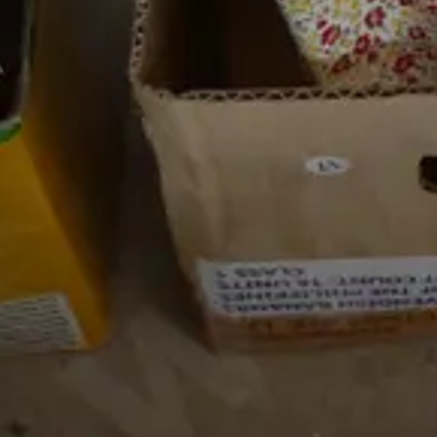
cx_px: 1323
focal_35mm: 175
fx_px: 2499
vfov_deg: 9.2
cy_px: -496
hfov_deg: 8.4
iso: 320
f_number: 3.5
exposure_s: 1/60
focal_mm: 14
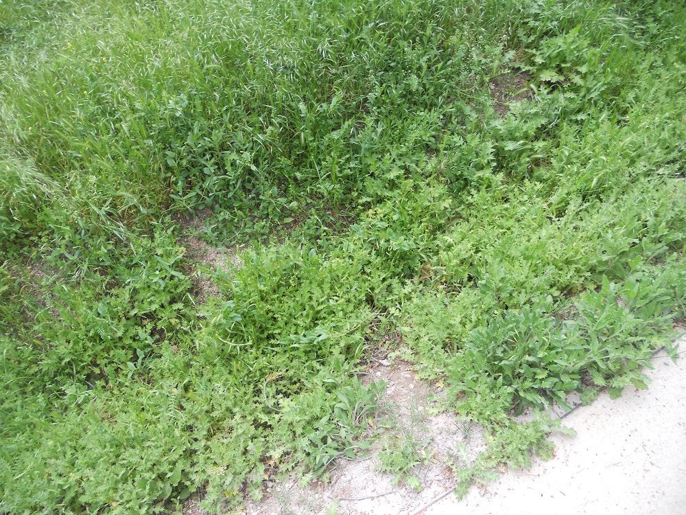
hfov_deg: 65.3
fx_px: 535
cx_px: 343
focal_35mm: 27
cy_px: 258
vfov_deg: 51.4
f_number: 3.2
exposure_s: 1/30
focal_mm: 4.9
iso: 80
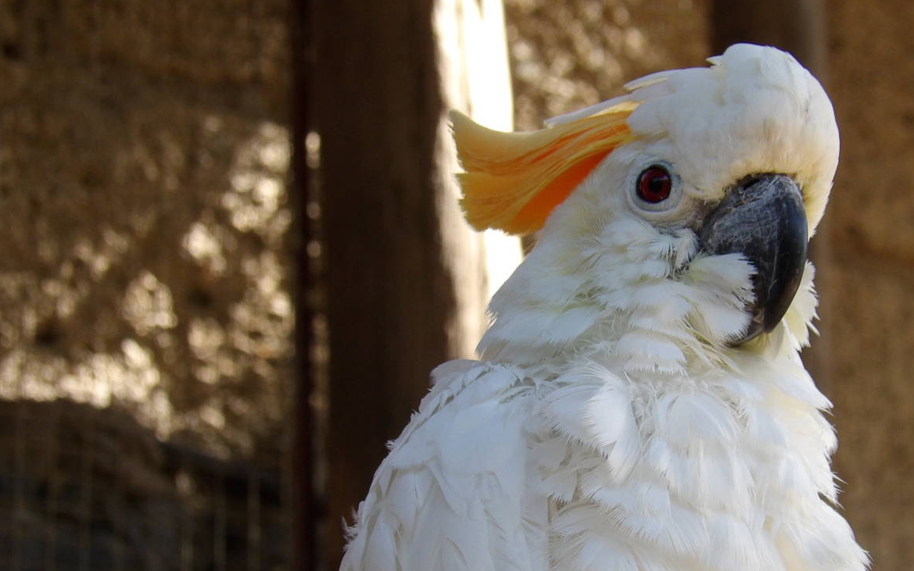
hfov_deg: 14.1
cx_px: 622
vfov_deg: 8.9
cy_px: 423
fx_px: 3687
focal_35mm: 148
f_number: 4.2
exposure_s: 1/100
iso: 183
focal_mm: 18.2
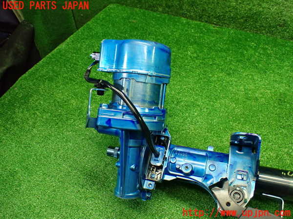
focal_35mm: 30
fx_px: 254
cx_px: 146
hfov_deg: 60.0
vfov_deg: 46.8
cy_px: 110
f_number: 2.3
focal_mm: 5.4
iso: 800
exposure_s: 1/125
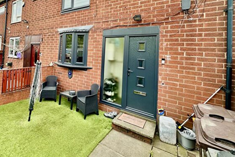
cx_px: 94
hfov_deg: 88.9
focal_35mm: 18
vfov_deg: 65.2
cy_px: 49
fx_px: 118
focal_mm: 2.22
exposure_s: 1/242
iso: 40
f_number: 2.2
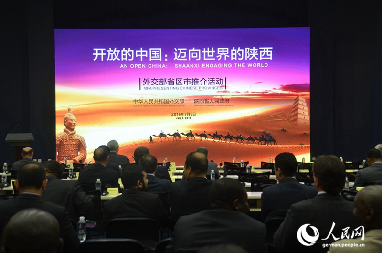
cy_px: 126
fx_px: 572
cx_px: 191
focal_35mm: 54
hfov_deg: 36.9
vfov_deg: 25.0
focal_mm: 36
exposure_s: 1/80
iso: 400
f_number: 4.2
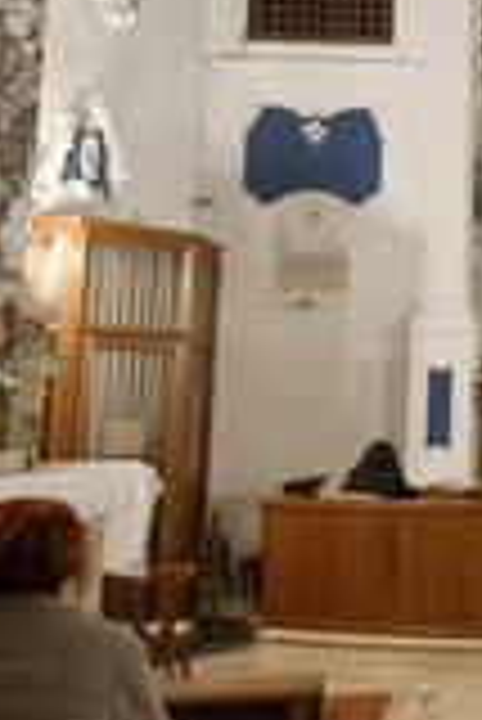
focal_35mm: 63
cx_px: 725
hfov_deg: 19.0
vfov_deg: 31.4
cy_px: 198
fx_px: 1262
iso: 1600
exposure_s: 1/13
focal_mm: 24
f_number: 4
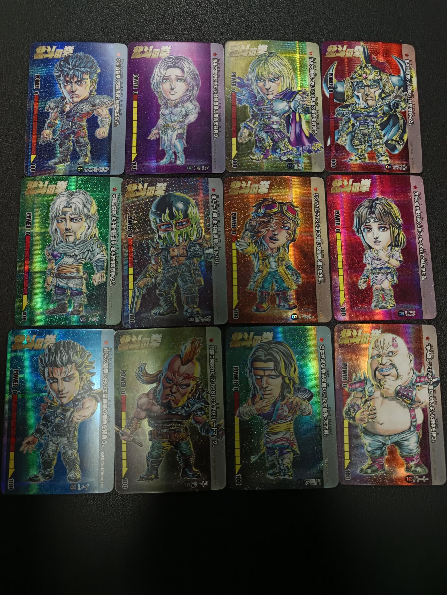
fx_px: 413
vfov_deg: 71.6
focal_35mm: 24
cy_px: 298
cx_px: 224
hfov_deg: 56.8
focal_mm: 5.31
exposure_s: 1/50
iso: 248
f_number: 1.7
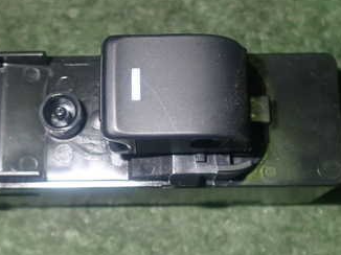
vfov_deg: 20.9
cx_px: 131
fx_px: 689
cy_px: 94
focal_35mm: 70
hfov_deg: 27.7
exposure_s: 1/40
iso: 320
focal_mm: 6.83
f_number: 8
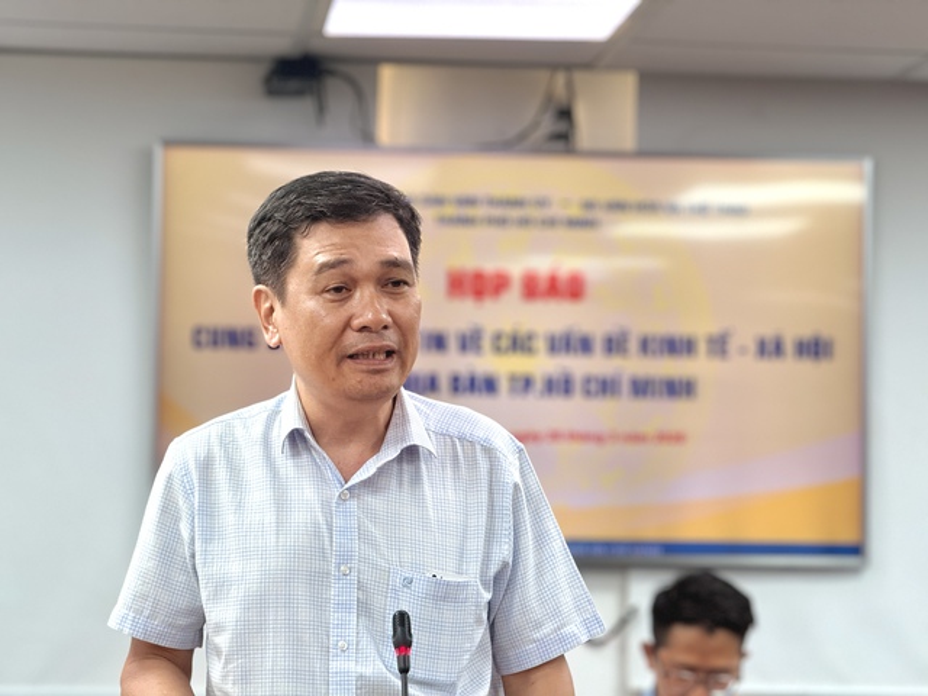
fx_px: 3217
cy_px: 348
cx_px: 464
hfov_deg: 16.4
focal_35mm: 120
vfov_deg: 12.3
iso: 125
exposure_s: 1/100
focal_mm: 15.66
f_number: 2.8
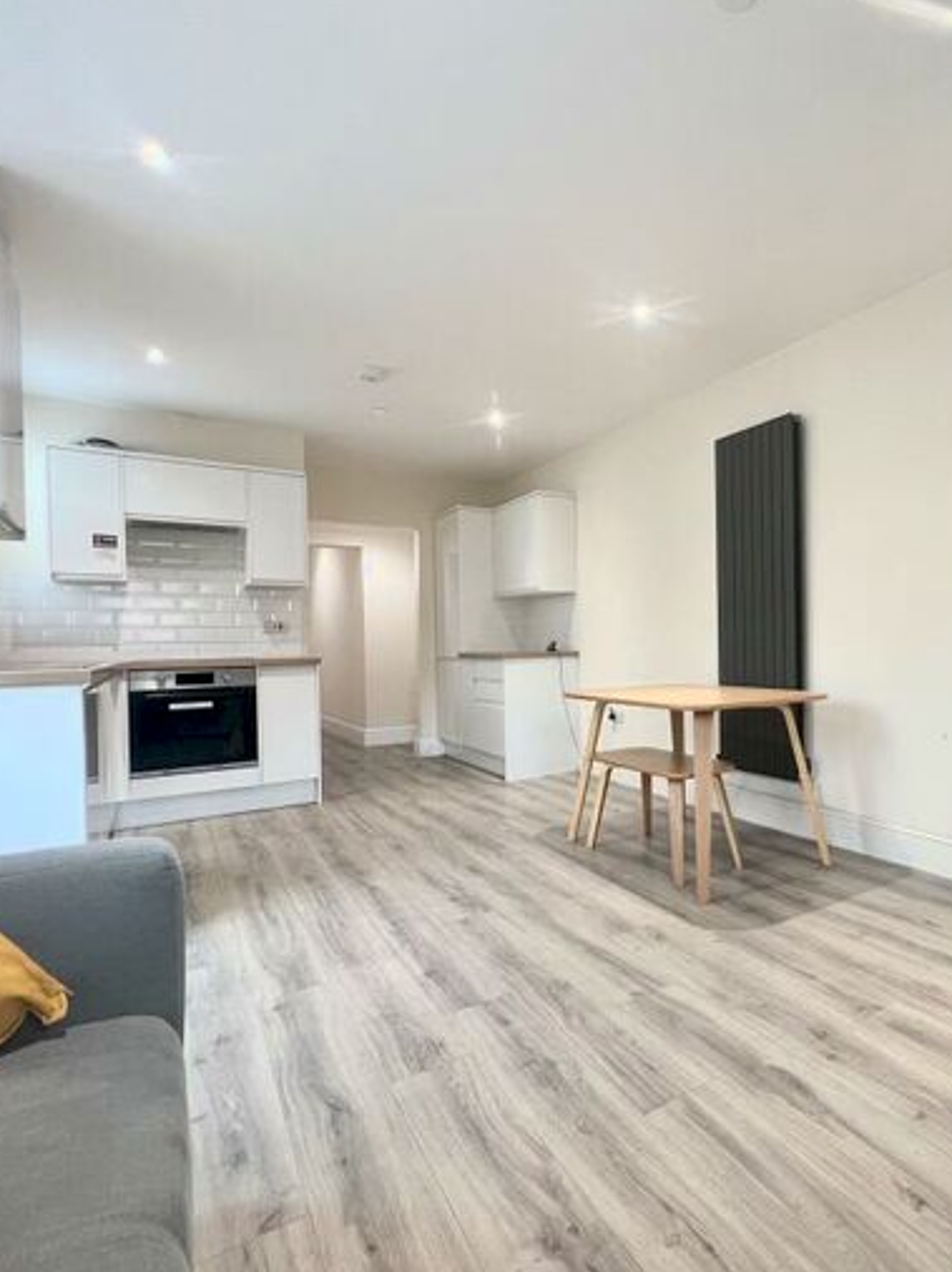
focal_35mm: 18
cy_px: 647
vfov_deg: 87.8
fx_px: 661
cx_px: 701
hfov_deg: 67.5
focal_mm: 1.57
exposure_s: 1/50
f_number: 1.8
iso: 160
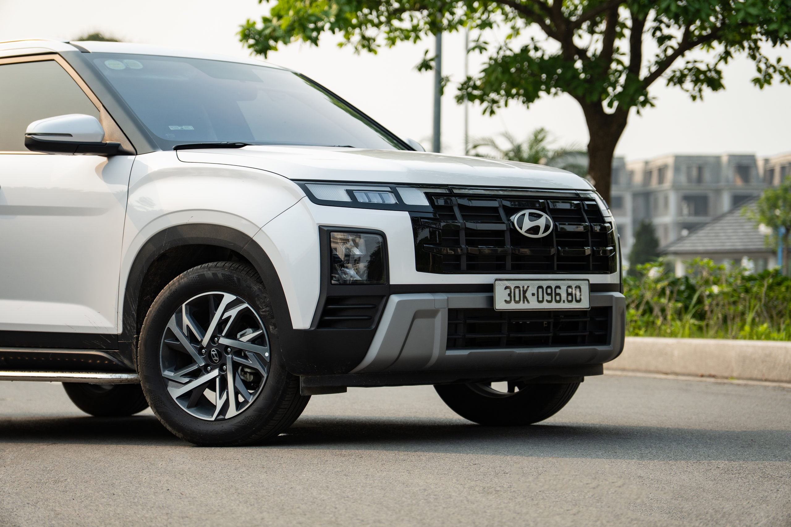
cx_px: 396
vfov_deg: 13.0
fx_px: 2307
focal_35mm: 105
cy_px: 264
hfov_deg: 19.5
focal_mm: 70
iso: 125
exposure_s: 1/800
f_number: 2.8
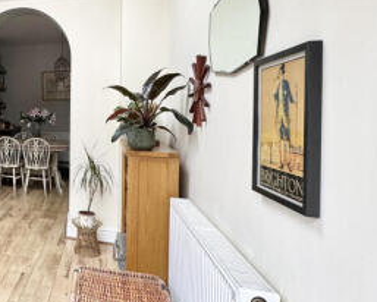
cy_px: 115
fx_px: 346
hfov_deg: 45.5
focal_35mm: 31
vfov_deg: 46.8
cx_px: -21
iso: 125
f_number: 2.2
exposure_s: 1/99
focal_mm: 2.22
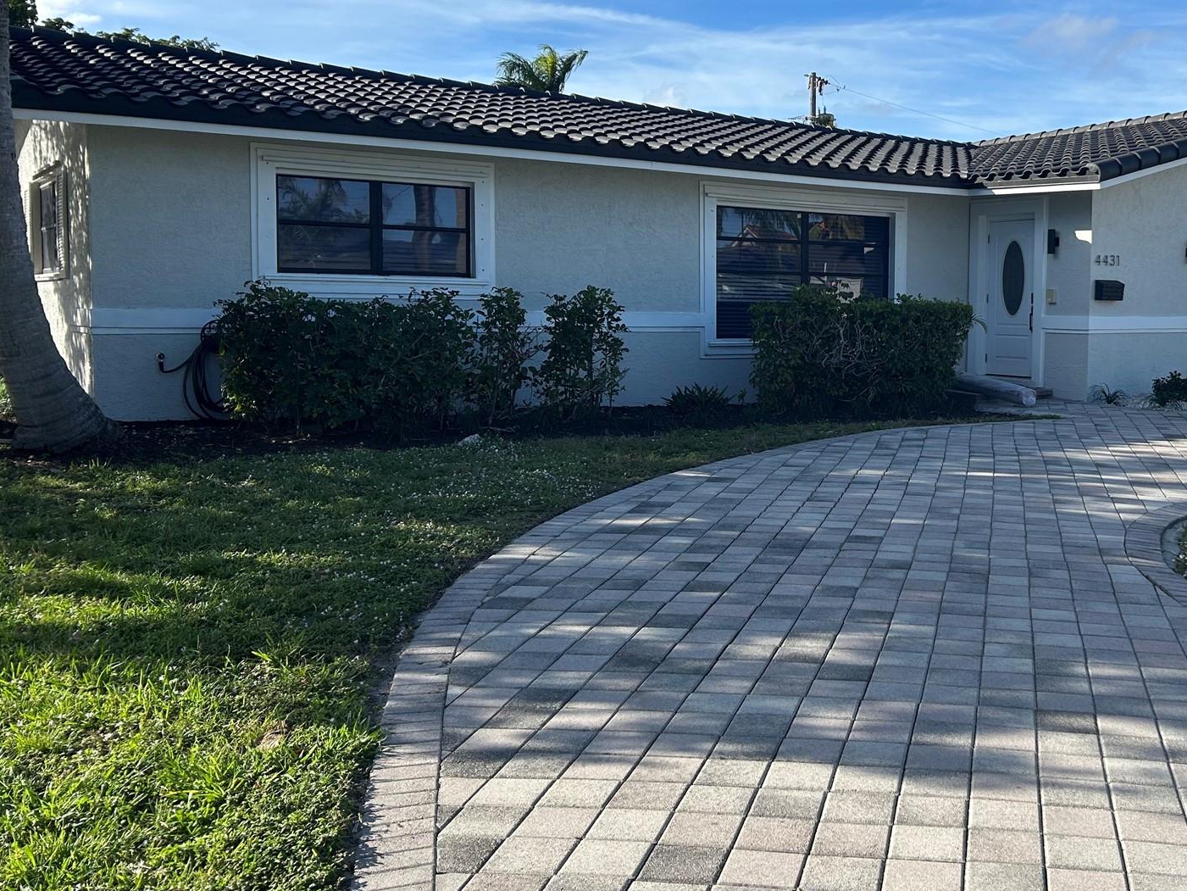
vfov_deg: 37.6
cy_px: 381
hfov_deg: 47.7
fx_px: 1303
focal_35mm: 38
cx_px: 838
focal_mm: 5.7
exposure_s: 1/2915
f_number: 1.5
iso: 50
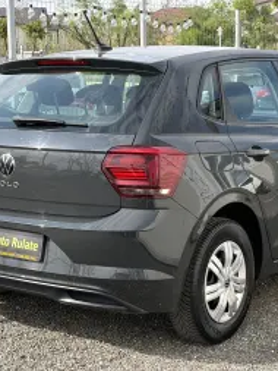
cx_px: 173
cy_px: 195
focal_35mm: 74
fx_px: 792
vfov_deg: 26.3
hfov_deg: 19.9
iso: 40
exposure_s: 1/1263
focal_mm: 5.96
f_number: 1.6
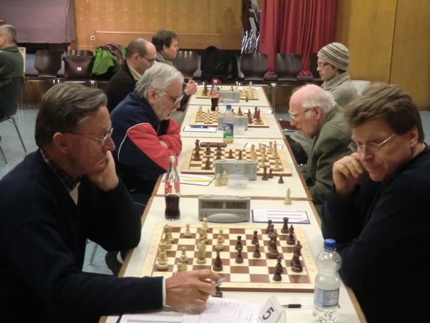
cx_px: 215
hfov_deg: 40.4
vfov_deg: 30.9
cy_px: 162
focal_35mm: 47
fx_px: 584
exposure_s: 1/20
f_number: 4
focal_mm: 8.4
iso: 800
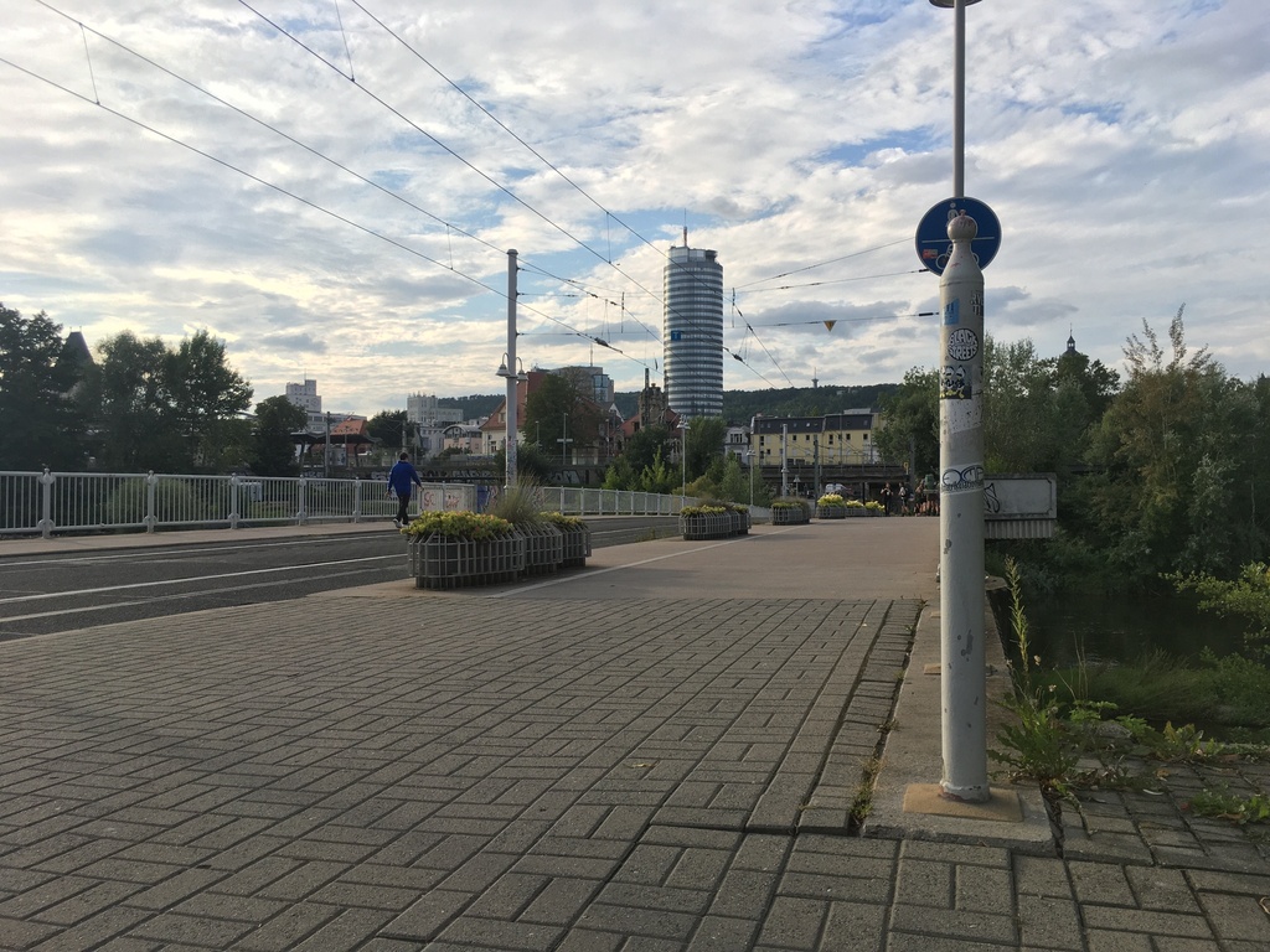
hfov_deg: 61.7
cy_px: 476
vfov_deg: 48.2
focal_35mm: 29
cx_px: 635
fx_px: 1064
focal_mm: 4.15
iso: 25
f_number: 2.2
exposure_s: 1/827
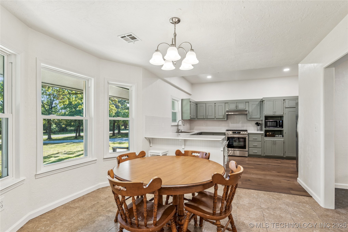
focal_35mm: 17
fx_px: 164
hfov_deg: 93.3
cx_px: 174
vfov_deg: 70.4
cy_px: 116
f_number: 7.1
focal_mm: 17
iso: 640
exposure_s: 1/50
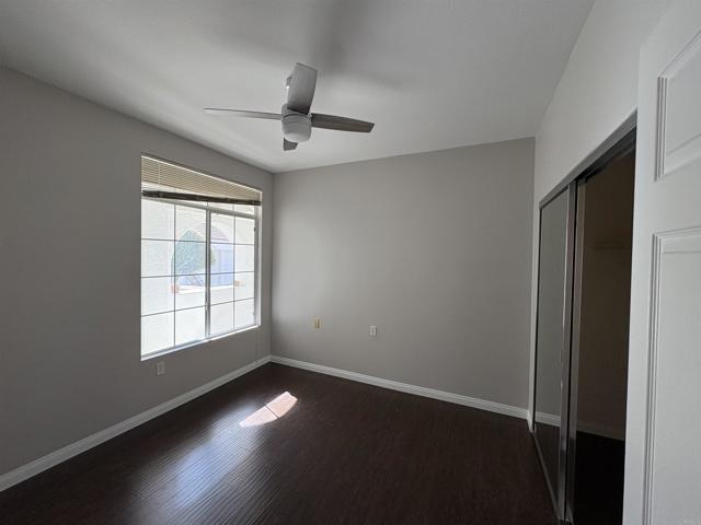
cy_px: 262
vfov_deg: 85.7
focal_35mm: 14
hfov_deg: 102.1
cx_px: 350
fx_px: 284
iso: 100
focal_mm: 2.22
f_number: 2.2
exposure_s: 1/127
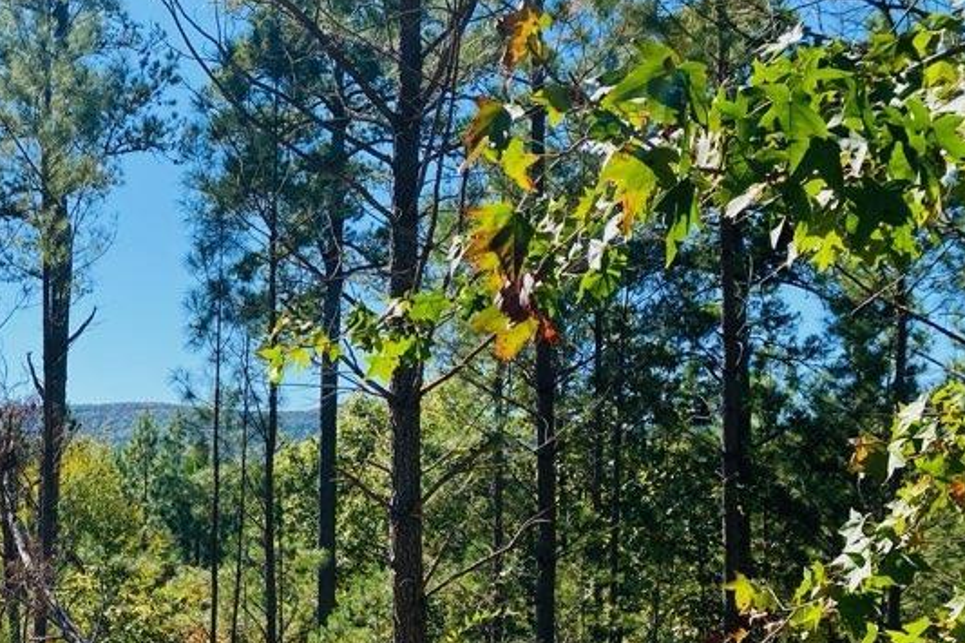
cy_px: 542
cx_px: 74
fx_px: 1393
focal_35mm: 52
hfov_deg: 35.6
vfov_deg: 25.4
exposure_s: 1/1412
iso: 32
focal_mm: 4.25
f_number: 1.8
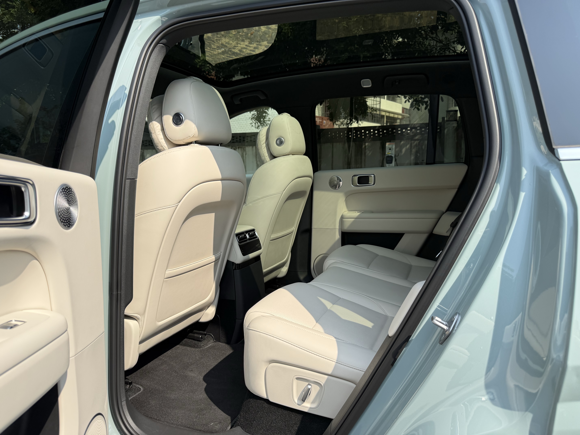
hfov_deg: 71.6
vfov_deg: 56.8
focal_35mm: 24
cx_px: 290
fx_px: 402
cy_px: 218
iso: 80
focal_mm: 6.76
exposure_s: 1/2110
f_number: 1.78
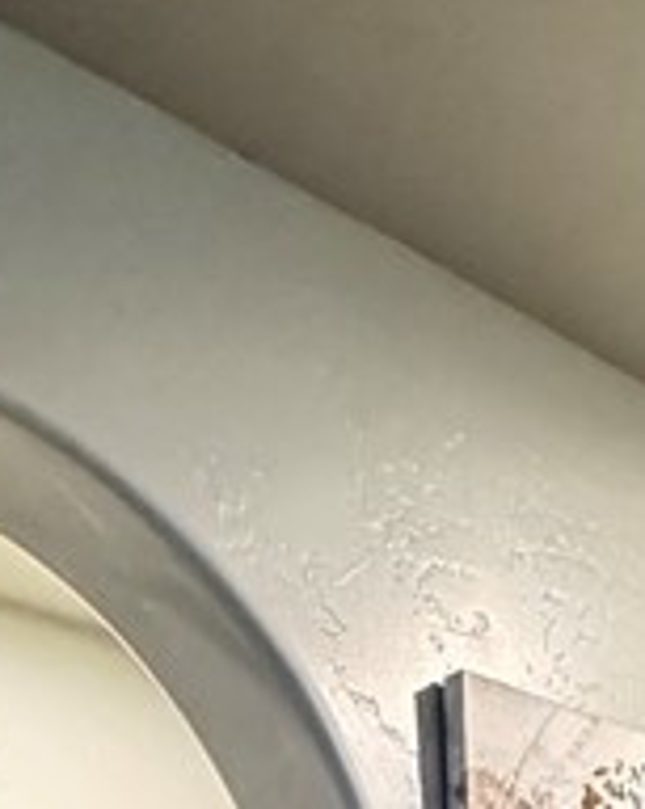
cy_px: 1555
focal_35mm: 73
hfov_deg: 19.8
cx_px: 750
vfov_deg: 18.6
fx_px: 1746
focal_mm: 2.22
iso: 1250
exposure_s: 1/30
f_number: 2.2
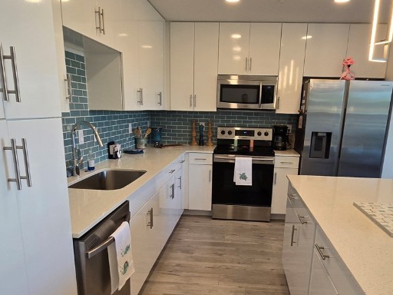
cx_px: 216
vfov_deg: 52.1
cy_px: 195
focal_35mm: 26
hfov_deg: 67.1
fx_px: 295
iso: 50
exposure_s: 1/100
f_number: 2.2
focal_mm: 2.2
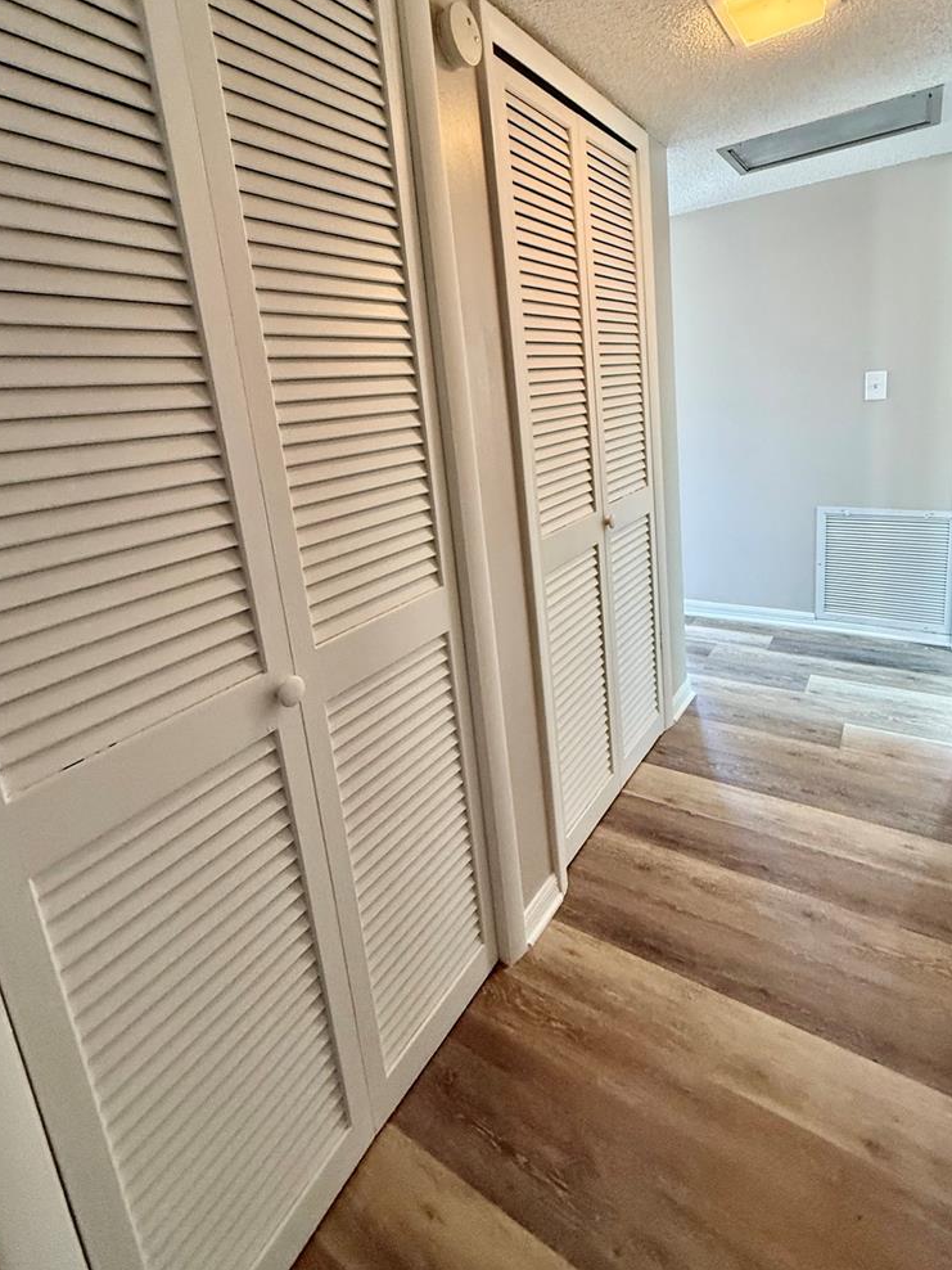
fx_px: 623
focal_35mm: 17
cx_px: 525
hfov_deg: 74.5
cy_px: 521
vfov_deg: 90.1
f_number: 2.2
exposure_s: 1/60
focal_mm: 2.22
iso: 320
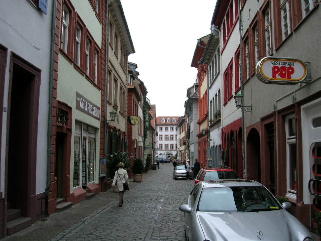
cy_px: 120
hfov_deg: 54.0
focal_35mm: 34
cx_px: 160
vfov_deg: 41.8
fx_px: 315
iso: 50
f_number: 4.9
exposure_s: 1/64
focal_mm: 5.7
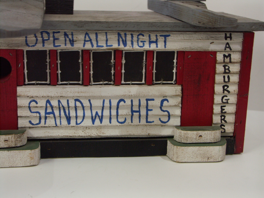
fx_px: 480
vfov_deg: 23.3
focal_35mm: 63
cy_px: 99
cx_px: 132
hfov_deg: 30.7
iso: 125
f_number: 3.2
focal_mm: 16.26
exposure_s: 1/15
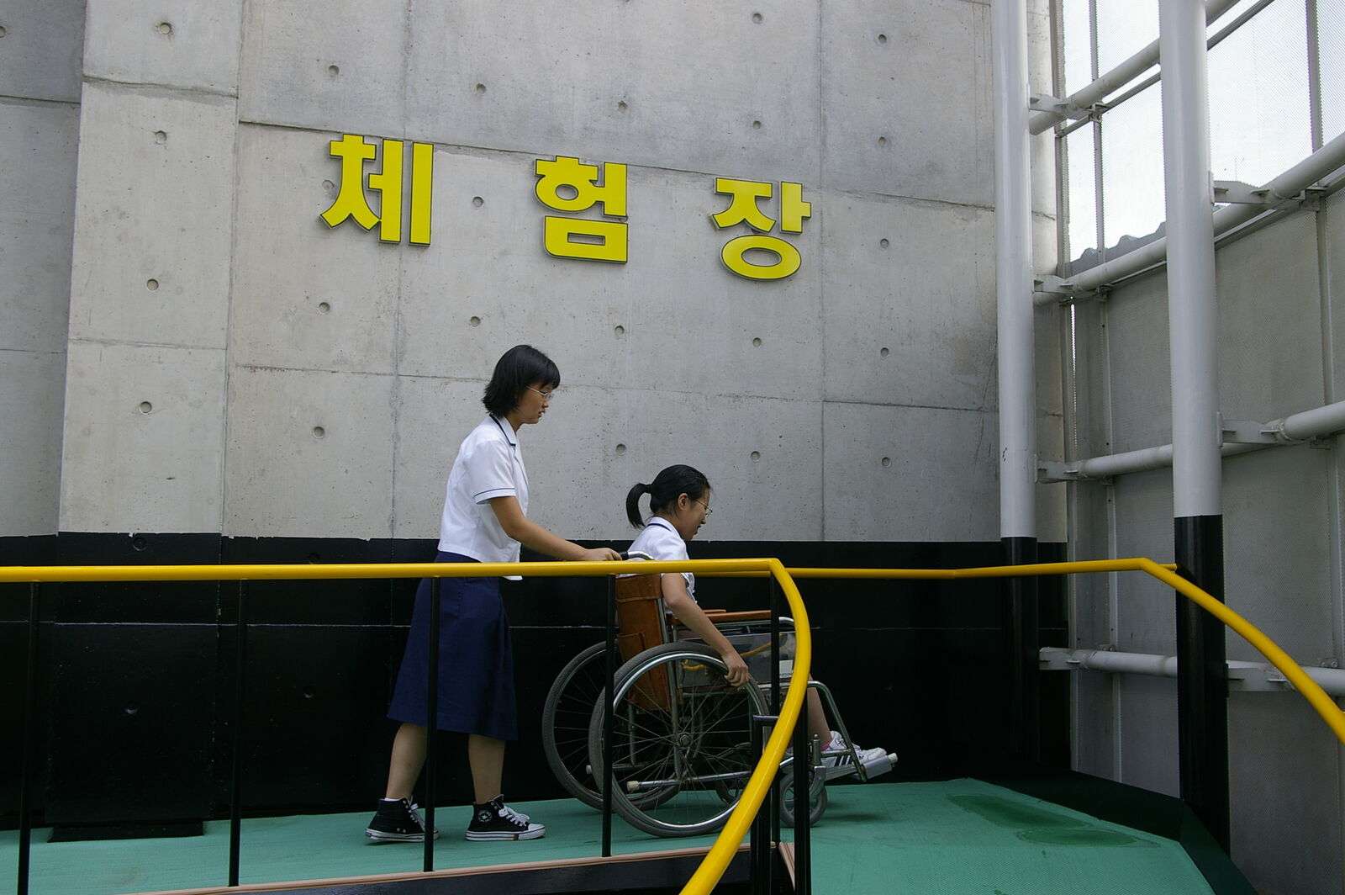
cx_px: 672
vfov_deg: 36.8
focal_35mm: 36
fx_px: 1344
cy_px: 448
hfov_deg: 53.2
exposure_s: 1/100
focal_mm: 24
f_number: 7.1
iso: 200
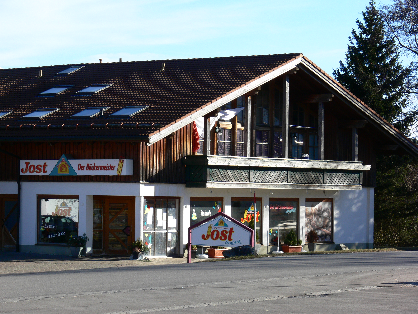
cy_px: 157
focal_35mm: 131
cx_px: 209
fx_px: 1582
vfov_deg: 11.3
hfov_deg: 15.1
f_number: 5.6
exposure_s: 1/160
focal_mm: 27.7
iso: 80
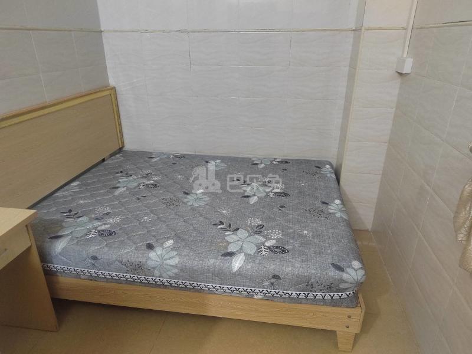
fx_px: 314
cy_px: 177
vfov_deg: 58.9
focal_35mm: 23
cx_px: 236
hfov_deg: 73.9
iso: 2597
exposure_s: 1/50
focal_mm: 5.52
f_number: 1.9
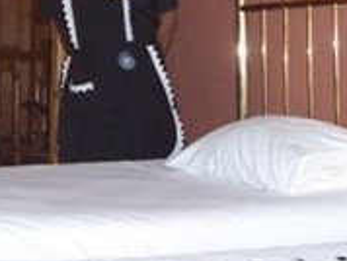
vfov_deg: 14.0
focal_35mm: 105
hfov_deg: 18.6
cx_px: 97
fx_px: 1054
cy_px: 20
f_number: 2.8
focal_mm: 5.6
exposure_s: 1/60
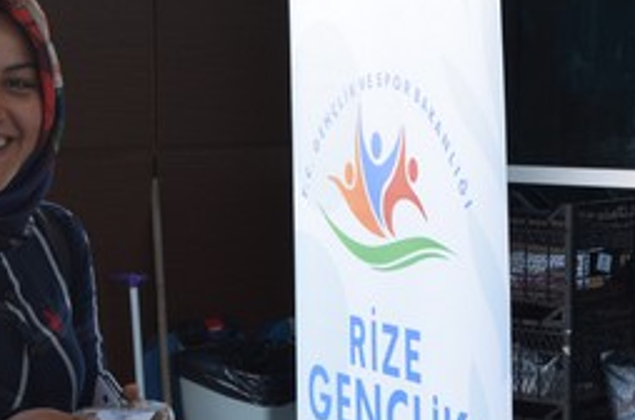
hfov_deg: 18.4
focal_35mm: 111
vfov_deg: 12.2
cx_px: 242
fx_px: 1953
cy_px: 325
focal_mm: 28
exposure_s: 1/125
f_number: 5.6
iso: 360
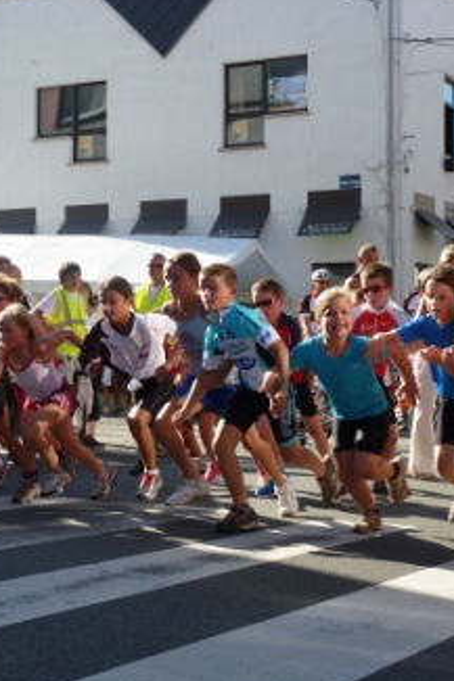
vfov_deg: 33.4
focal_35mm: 60
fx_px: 1136
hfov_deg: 22.6
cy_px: 340
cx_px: 236
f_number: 3
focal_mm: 7.4
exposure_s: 1/500
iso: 100
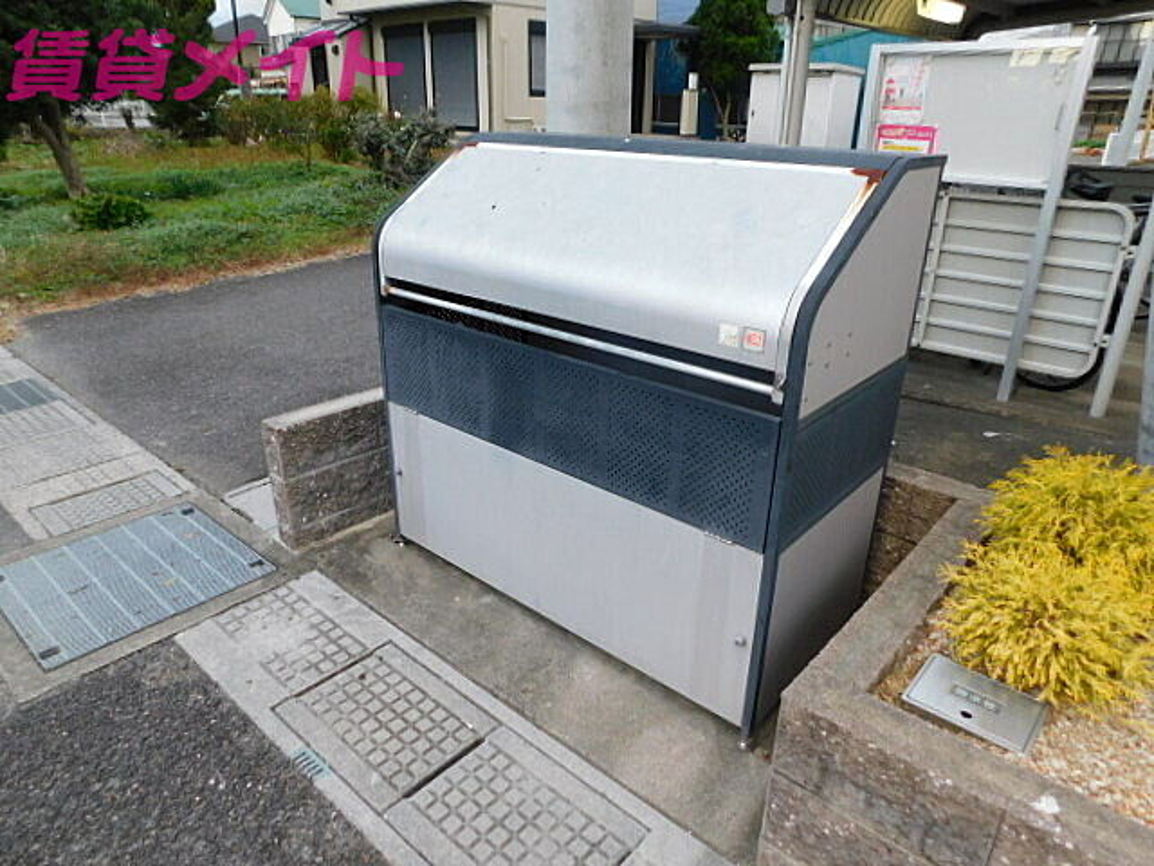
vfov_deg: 58.9
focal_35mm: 23
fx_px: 767
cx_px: 577
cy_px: 433
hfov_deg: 73.9
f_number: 3
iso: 125
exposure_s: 1/60
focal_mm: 4
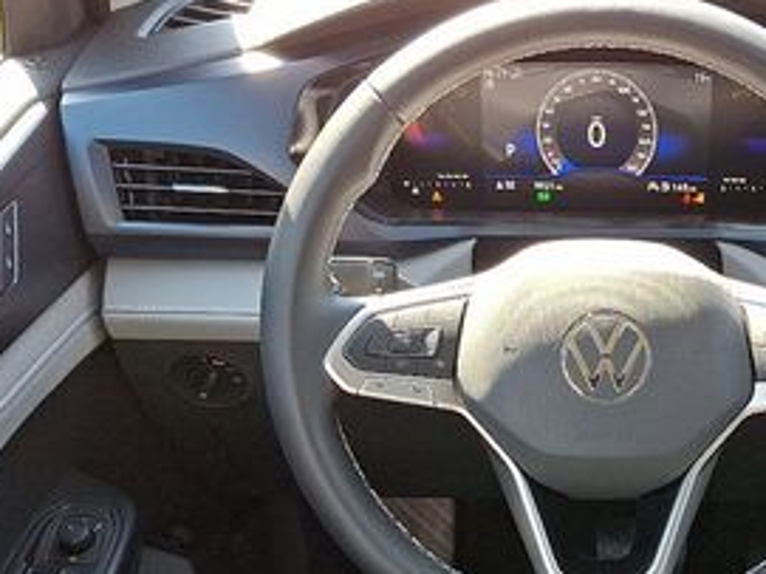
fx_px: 1305
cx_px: 659
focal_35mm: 59
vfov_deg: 24.3
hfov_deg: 31.5
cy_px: 486
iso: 57
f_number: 1.8
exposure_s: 1/120
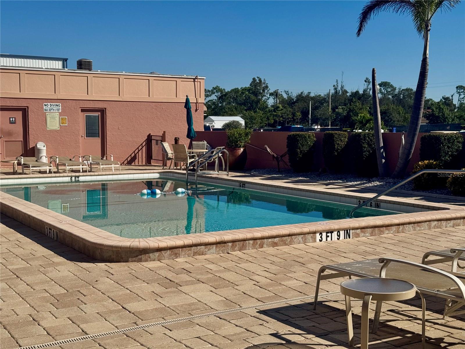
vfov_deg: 30.3
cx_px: 232
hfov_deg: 39.7
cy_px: 174
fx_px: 645
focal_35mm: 48
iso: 64
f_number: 1.78
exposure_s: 1/9009
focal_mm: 6.76
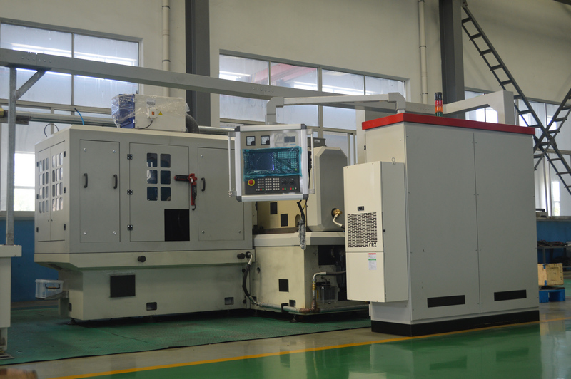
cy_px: 190
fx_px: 713
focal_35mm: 45
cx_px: 286
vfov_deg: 29.8
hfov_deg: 43.6
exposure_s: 1/60
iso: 400
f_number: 4.5
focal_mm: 30
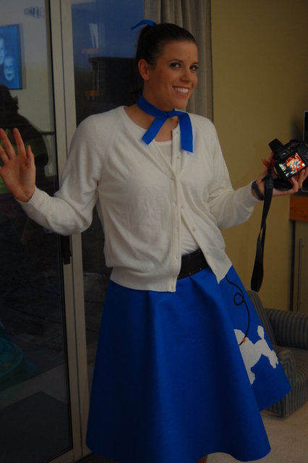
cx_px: 154
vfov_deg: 42.3
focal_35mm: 46
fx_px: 597
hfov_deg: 28.9
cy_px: 232
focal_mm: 31
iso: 400
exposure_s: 1/60
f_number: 4.5
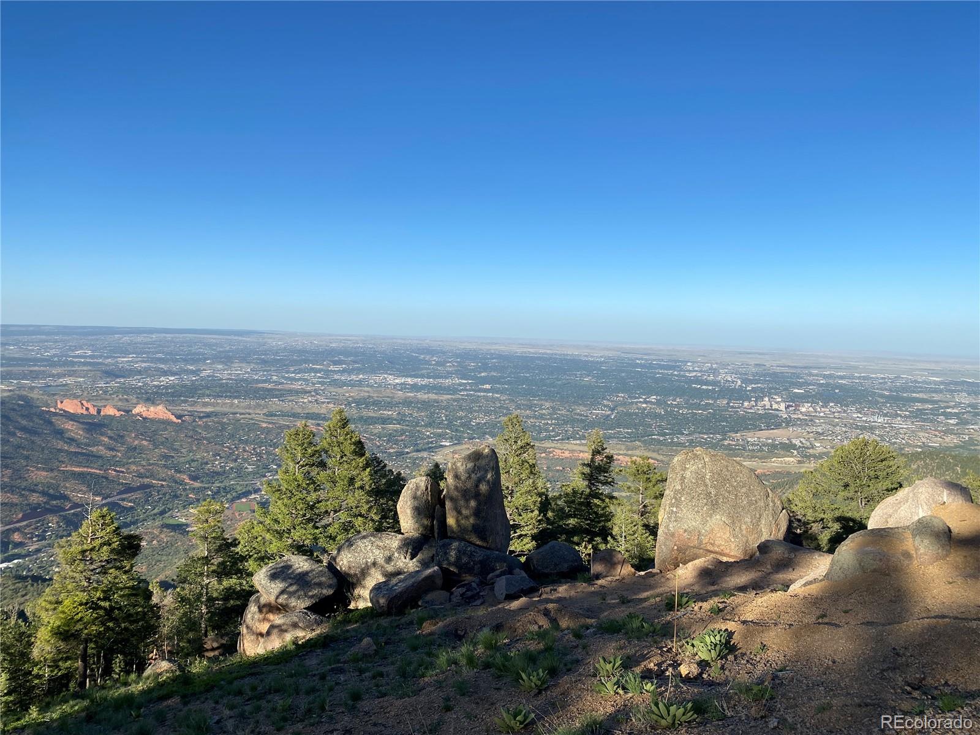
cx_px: 490
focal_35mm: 26
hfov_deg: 67.3
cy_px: 368
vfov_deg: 53.1
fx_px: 736
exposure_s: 1/2755
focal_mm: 4.25
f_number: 1.8
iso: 32
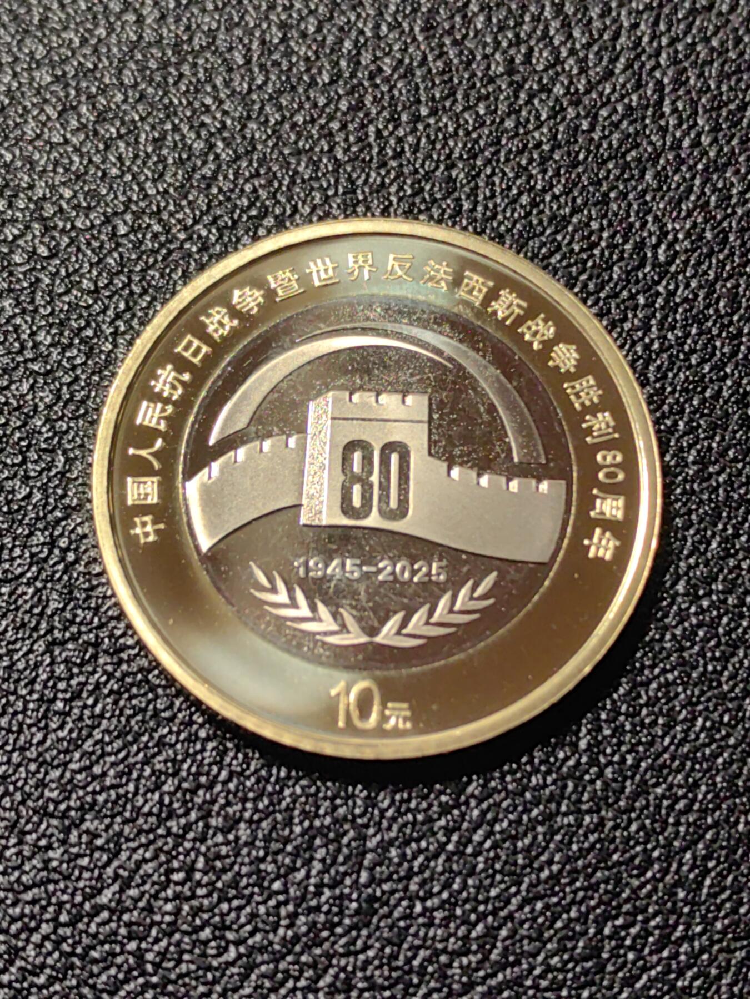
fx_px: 2224
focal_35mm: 77
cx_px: 375
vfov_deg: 25.3
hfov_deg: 19.1
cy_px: 500
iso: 50
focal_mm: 5.75
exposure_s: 1/114
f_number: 2
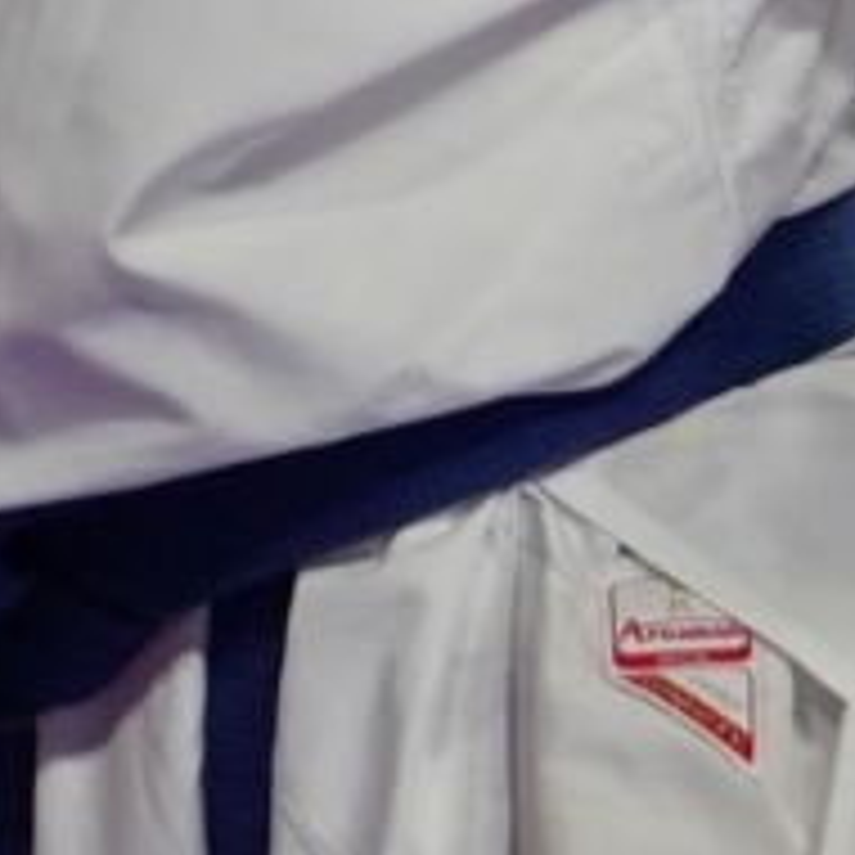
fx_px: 67569
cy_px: -148
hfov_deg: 0.7
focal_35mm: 2418
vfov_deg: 0.7
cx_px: 414
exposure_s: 1/1000
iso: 800
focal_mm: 200
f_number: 2.8
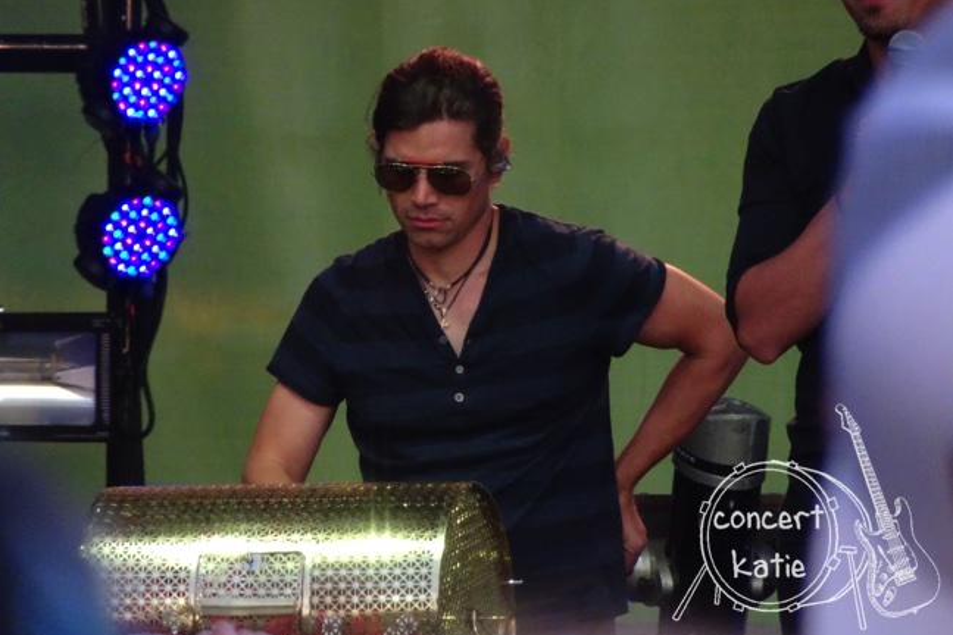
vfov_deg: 1.8
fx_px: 19906
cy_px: 287
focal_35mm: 752
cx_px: 476
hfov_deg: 2.7
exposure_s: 1/200
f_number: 7.1
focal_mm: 123
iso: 1250
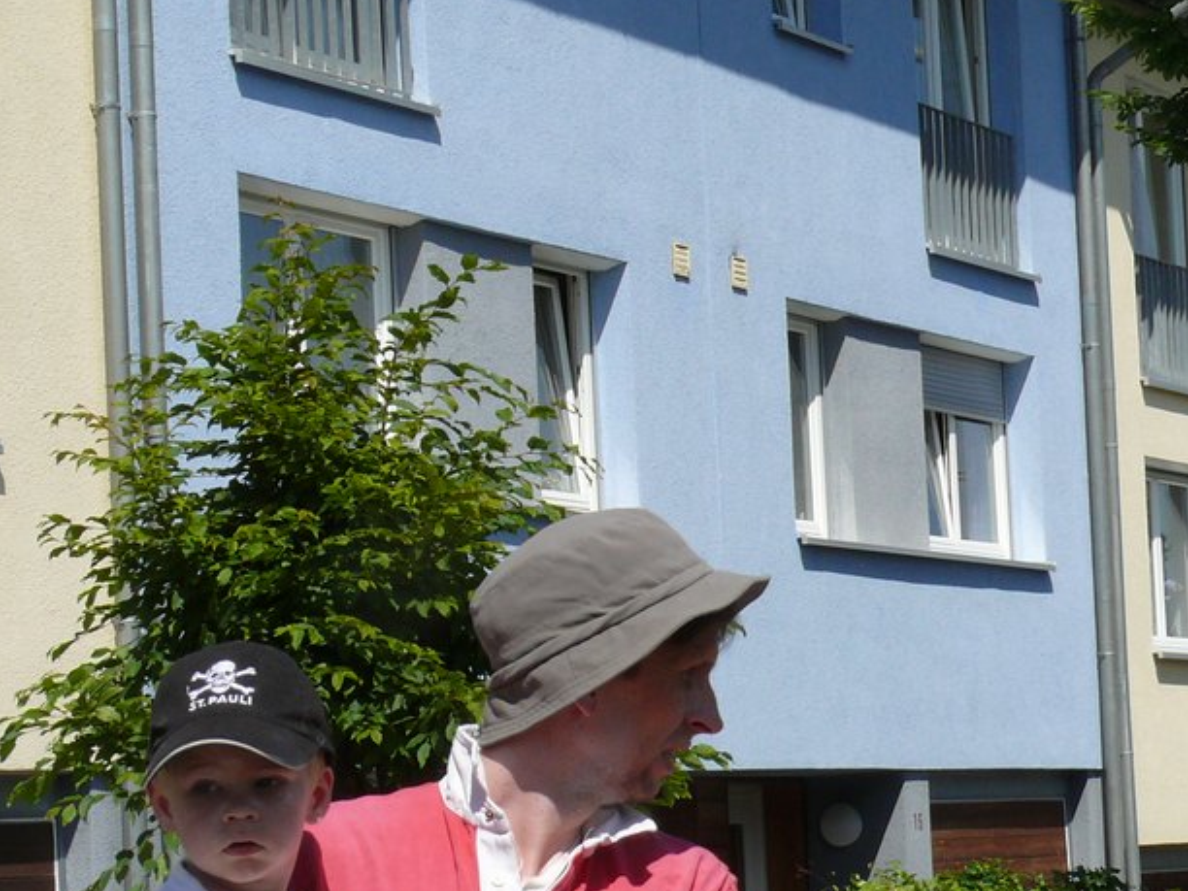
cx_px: 924
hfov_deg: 16.2
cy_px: 652
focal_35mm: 121
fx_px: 4153
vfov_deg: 12.2
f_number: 7.1
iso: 100
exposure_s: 1/400
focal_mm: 12.3
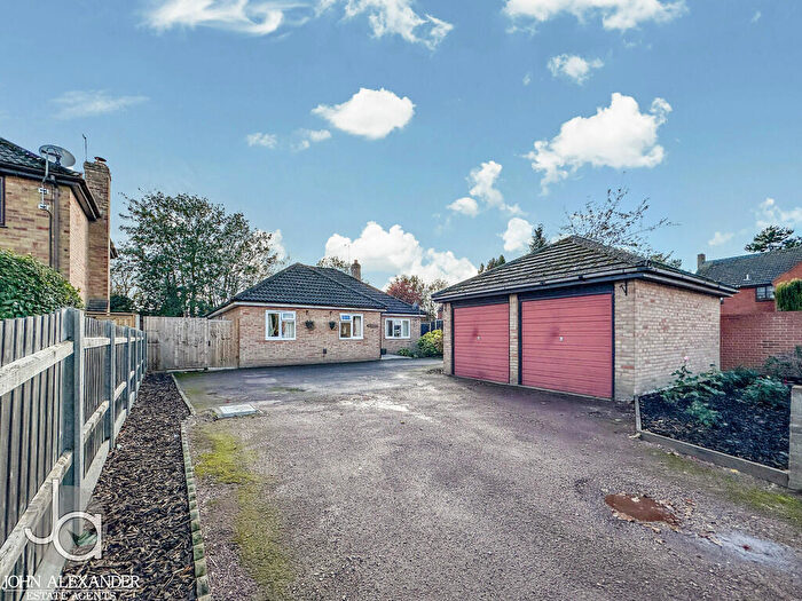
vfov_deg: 85.7
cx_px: 401
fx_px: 324
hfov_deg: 102.1
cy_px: 300
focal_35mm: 14
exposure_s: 1/2900
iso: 50
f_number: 2.2
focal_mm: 2.22
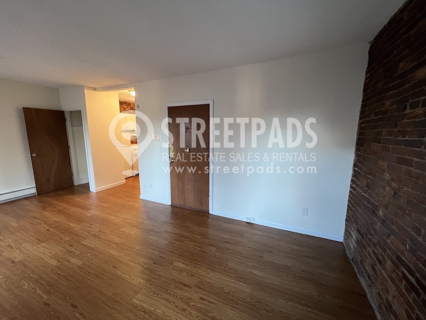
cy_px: 160
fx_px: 160
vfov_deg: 89.9
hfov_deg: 106.2
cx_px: 213
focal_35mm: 13
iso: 200
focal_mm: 1.57
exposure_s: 1/60
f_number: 1.8
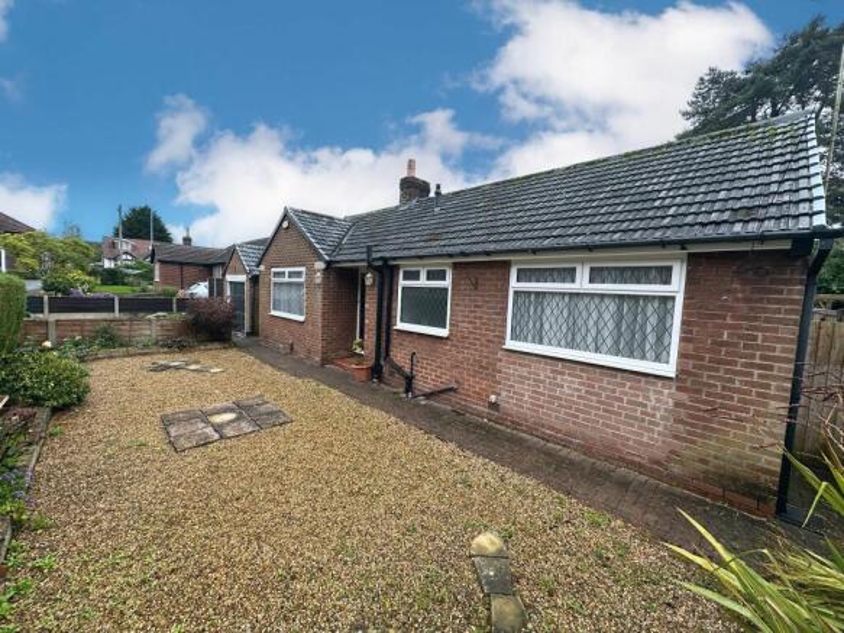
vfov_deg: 85.7
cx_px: 422
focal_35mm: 14
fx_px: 341
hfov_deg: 102.1
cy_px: 316
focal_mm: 2.22
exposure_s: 1/327
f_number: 2.2
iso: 40
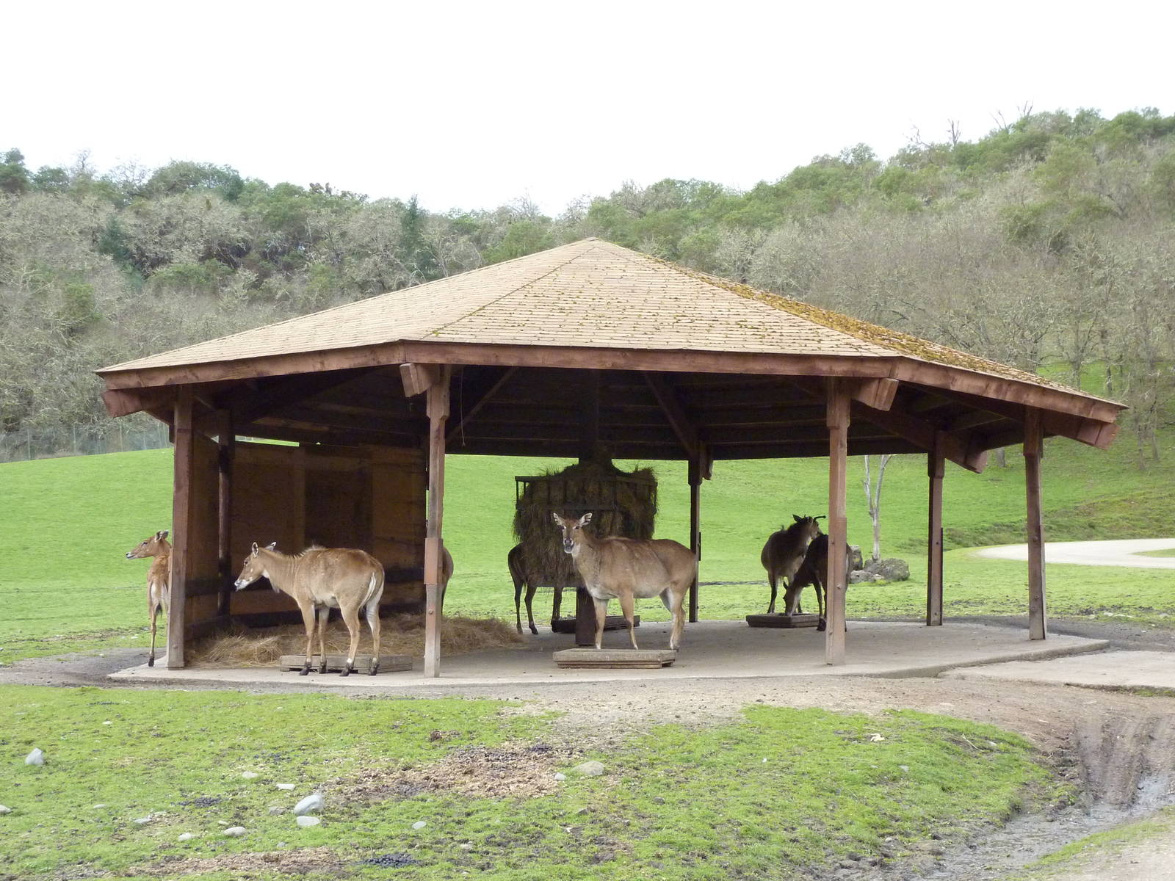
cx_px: 588
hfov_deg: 36.8
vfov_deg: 28.0
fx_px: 1765
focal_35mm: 52
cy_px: 440
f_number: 3.8
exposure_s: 1/500
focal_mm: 8.5
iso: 400
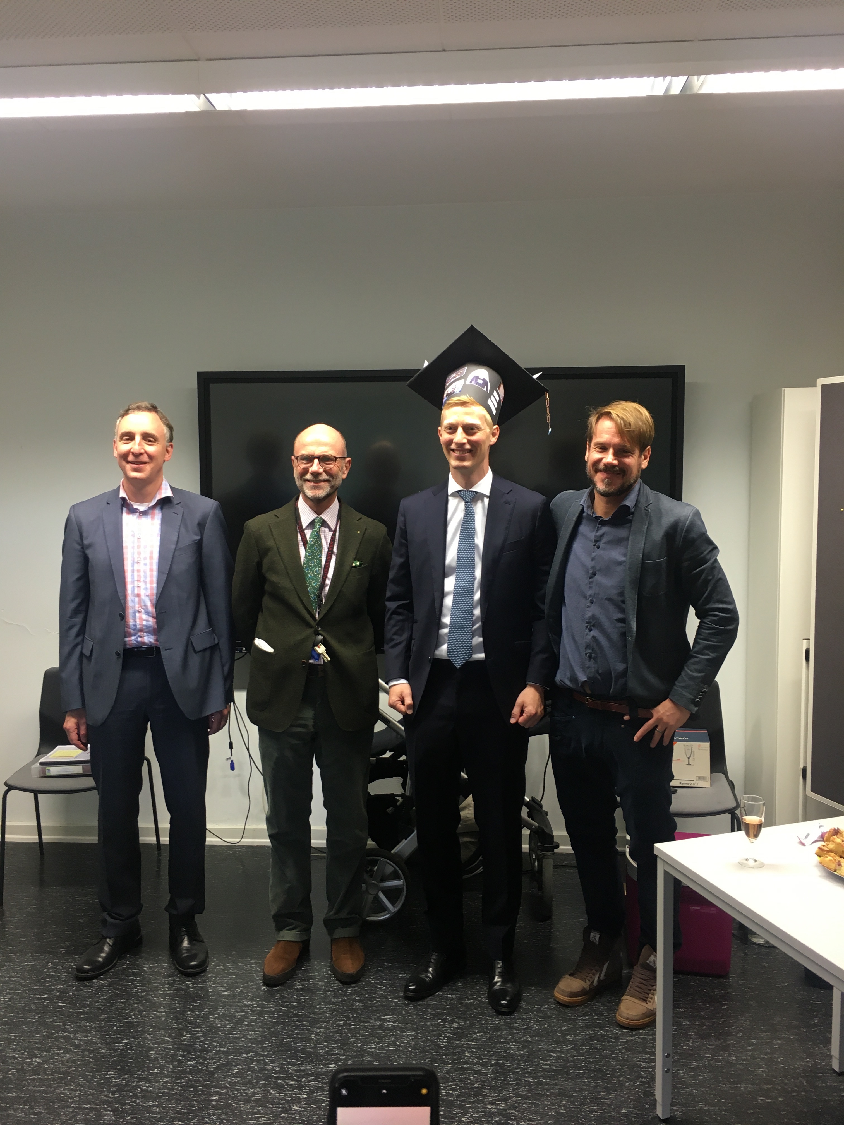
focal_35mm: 29
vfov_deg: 61.7
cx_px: 422
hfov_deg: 48.2
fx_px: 943
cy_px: 562
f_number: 2.2
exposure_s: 1/33
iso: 64
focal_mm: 4.15
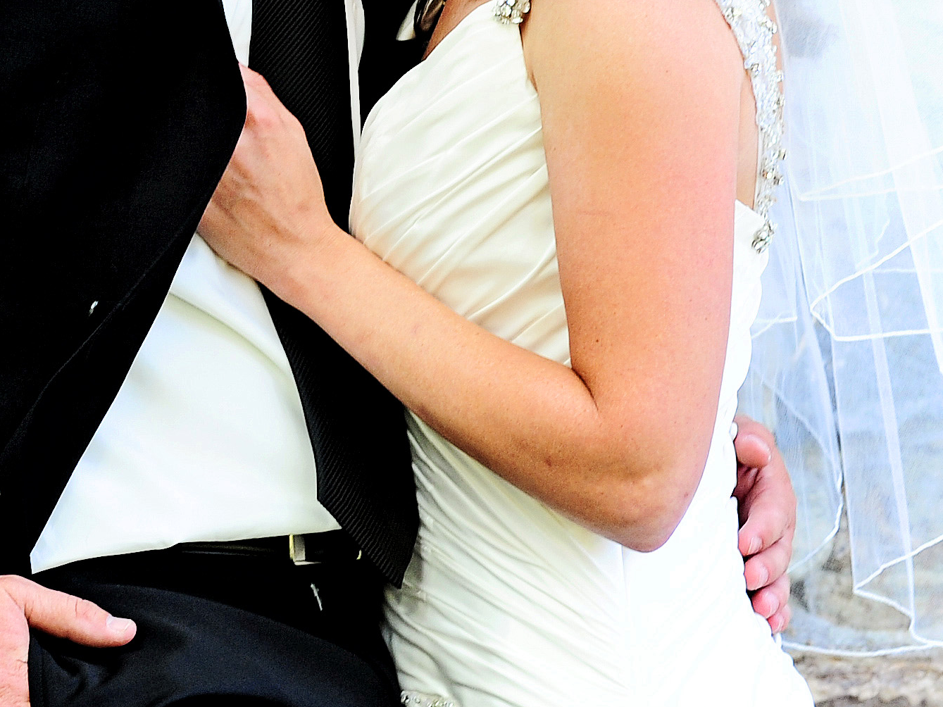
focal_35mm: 171
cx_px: -108
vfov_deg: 8.6
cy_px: 2
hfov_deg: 11.4
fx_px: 4658
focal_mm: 56
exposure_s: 1/60
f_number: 4
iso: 400
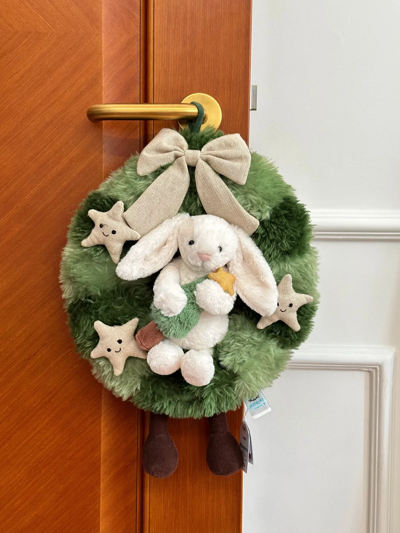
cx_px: 200
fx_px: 740
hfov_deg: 30.3
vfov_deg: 39.7
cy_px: 266
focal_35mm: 48
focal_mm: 6.86
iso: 80
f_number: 1.78
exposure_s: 1/50
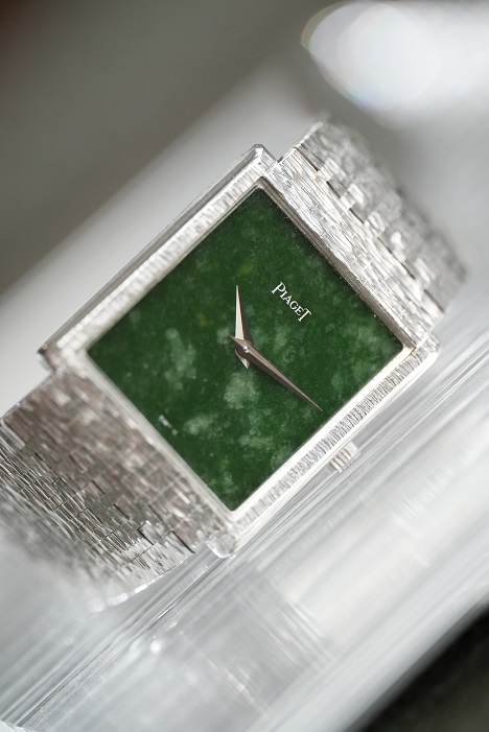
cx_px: 244
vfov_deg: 19.4
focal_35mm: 105
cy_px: 366
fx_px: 2137
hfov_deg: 13.1
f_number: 2.8
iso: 2500
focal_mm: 105
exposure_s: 1/250
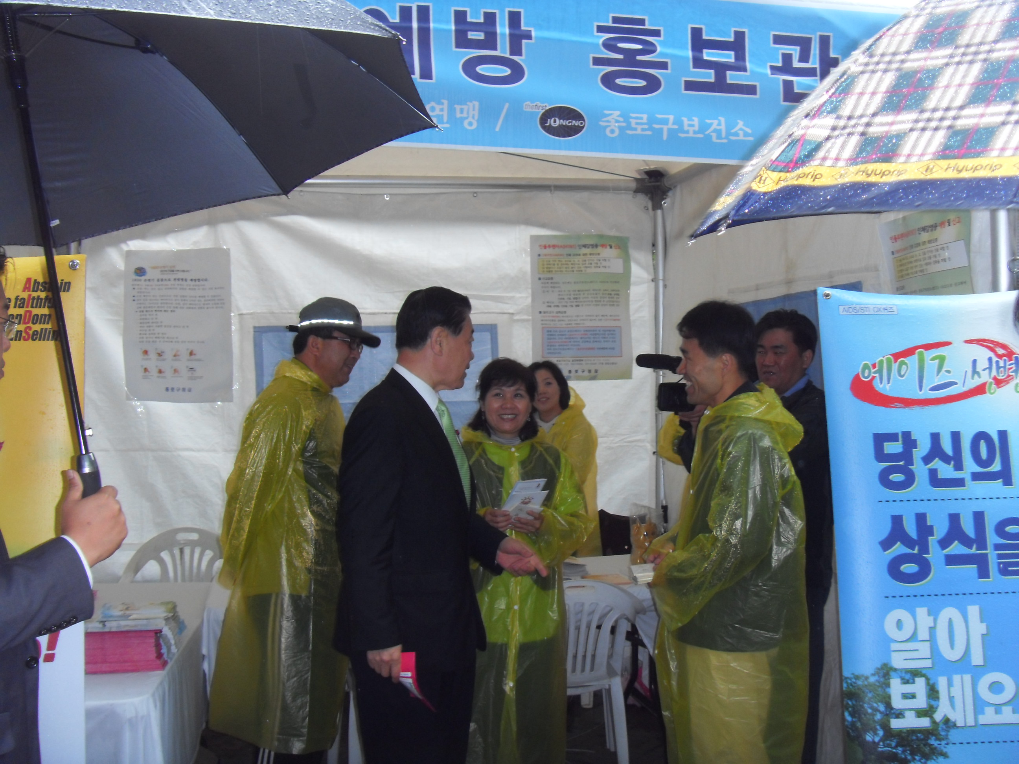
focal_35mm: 39
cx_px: 510
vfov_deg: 36.8
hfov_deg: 47.9
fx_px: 1148
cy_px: 382
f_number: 3.5
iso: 160
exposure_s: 1/45
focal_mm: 6.6
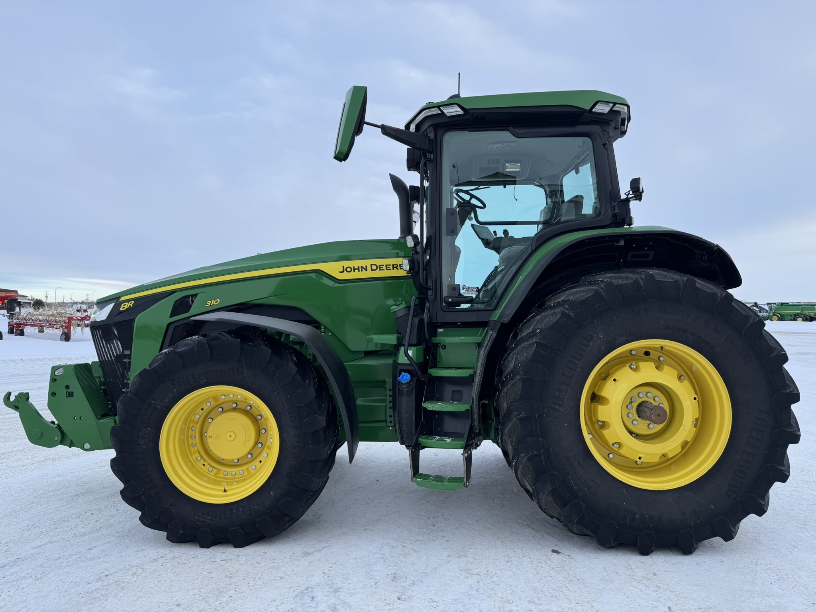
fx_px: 566
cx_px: 408
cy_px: 306
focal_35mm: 24
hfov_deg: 71.6
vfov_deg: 56.8
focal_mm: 6.76
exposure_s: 1/615
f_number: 1.78
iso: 80
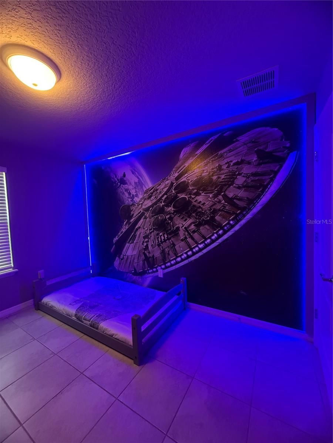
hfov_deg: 85.7
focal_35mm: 14
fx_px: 180
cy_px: 222
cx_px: 166
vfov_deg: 102.1
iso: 800
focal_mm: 2.22
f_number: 2.2
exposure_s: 1/60
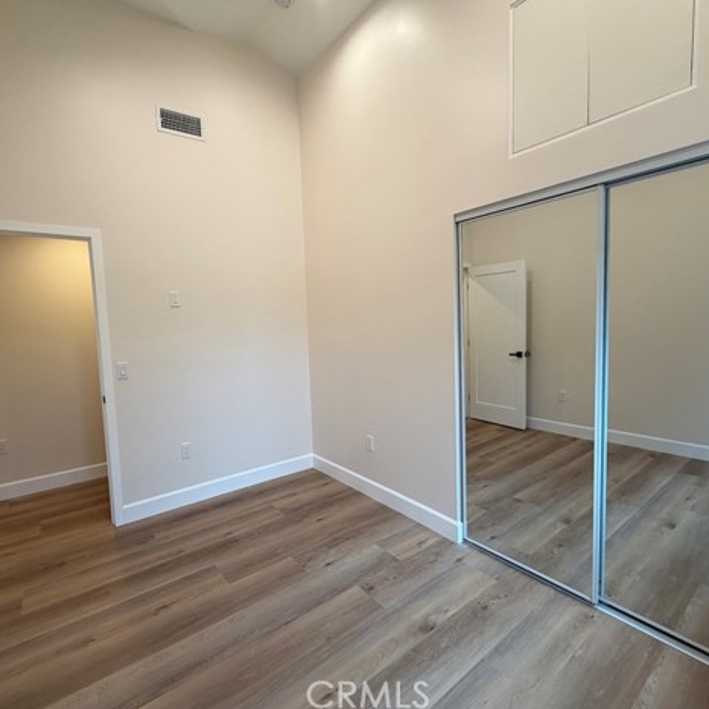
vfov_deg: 84.0
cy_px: 351
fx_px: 394
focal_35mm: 17
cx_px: 345
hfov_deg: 84.0
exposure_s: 1/120
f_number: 2.2
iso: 200
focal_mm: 2.22
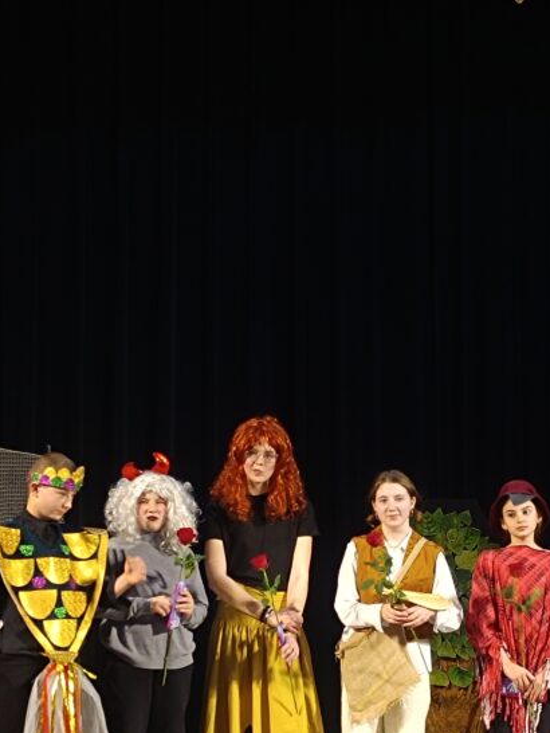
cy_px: 514
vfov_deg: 41.3
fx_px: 953
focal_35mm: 45
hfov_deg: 31.3
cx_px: 448
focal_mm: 5.59
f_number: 1.88
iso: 259
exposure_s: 1/101
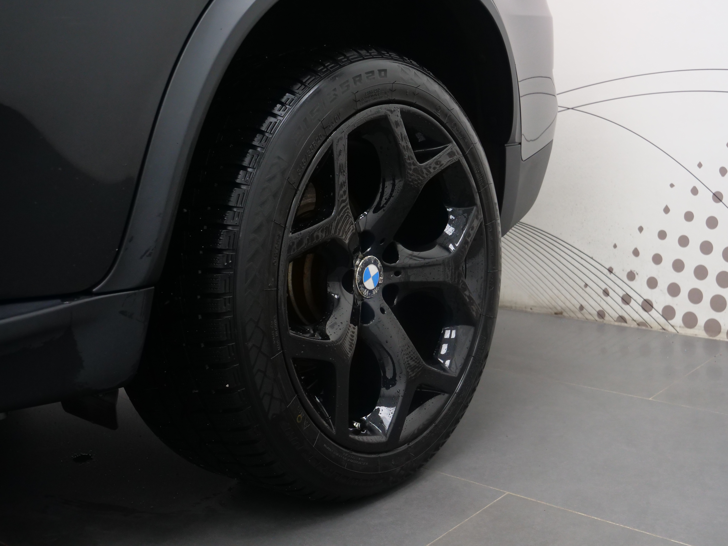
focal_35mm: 44
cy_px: 273
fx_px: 925
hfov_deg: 42.9
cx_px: 364
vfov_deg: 32.9
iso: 1600
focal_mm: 22
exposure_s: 1/320
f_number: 4
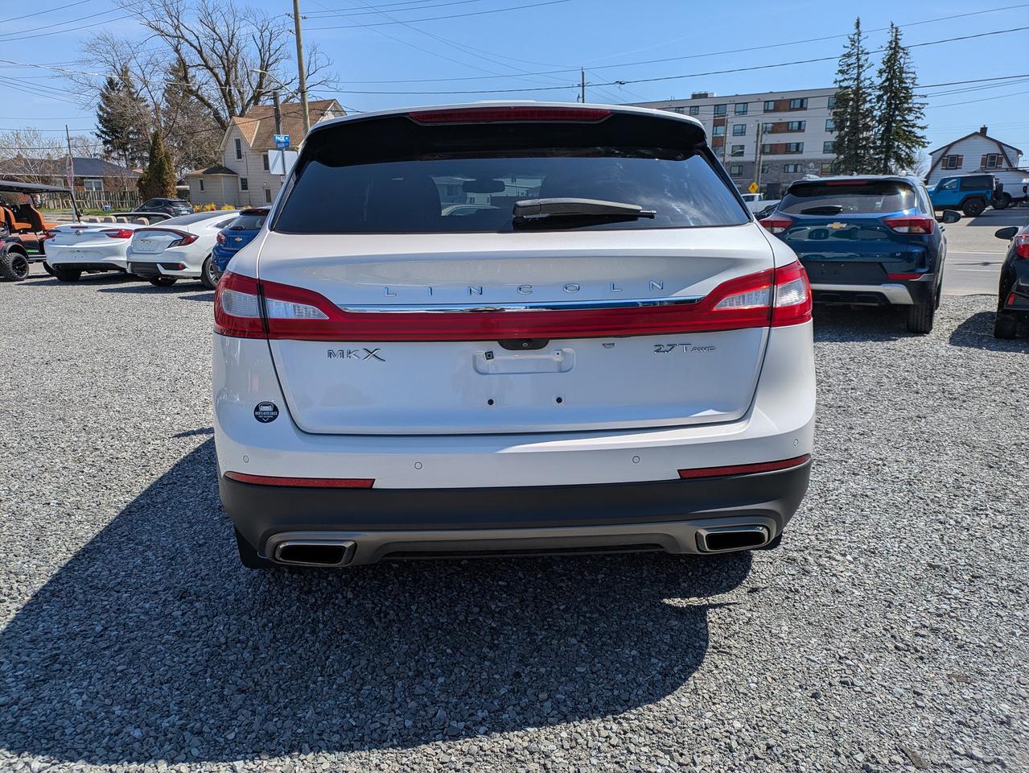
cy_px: 386
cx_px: 514
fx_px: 743
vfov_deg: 54.9
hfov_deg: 69.4
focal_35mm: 25
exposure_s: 1/3745
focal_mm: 5.43
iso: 44
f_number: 1.89
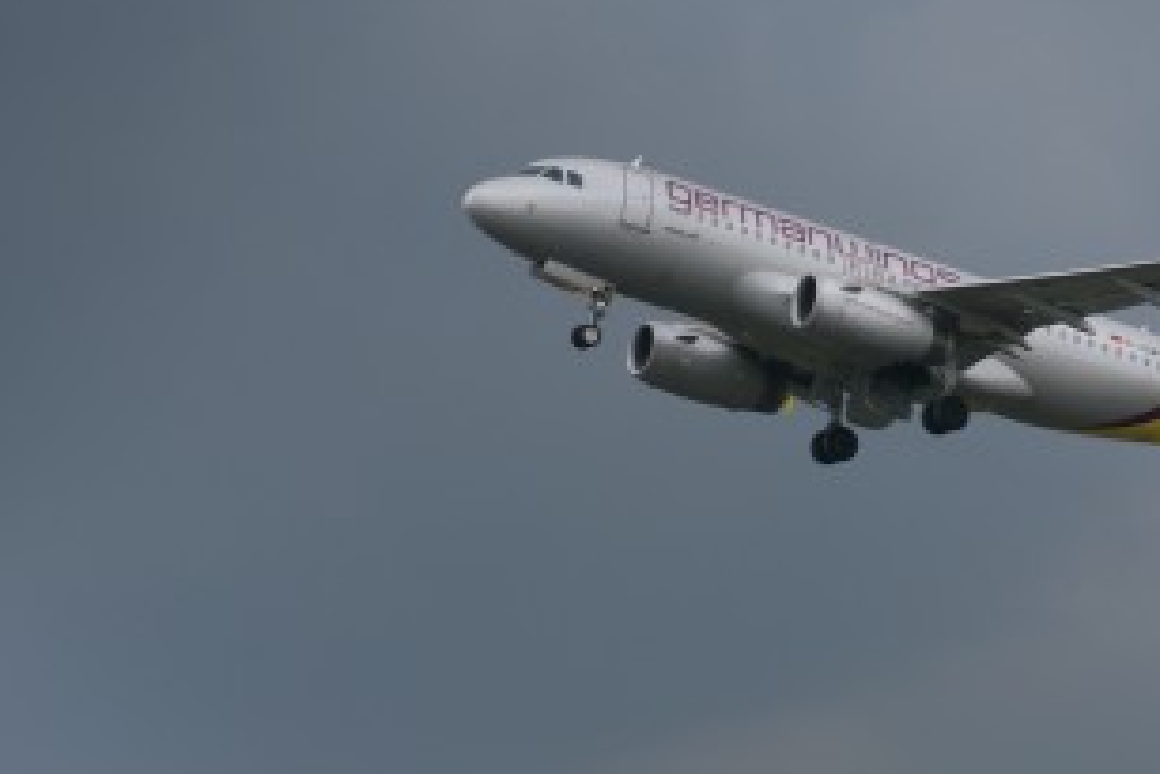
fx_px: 12765
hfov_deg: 5.2
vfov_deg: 3.5
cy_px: 308
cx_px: 1066
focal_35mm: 396
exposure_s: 1/250
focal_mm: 135
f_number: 6.3
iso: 100
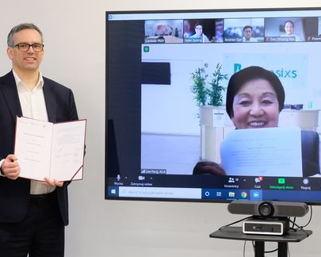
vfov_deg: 11.1
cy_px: 160
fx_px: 1321
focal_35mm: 139
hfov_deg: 13.9
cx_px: 185
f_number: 4.5
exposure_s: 1/34
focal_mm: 50
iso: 800
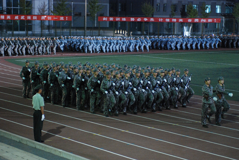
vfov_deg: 16.3
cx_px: 120
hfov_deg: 24.2
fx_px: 558
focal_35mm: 84
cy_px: 80
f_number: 2.8
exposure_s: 1/40
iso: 1600
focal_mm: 56
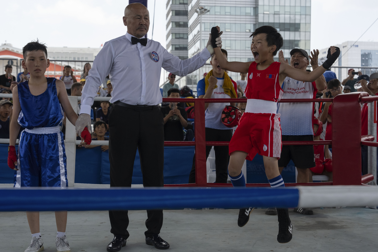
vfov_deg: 27.0
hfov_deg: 39.6
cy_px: 118
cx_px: 173
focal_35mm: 50
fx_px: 525
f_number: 5.6
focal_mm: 45
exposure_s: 1/2500
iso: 2000
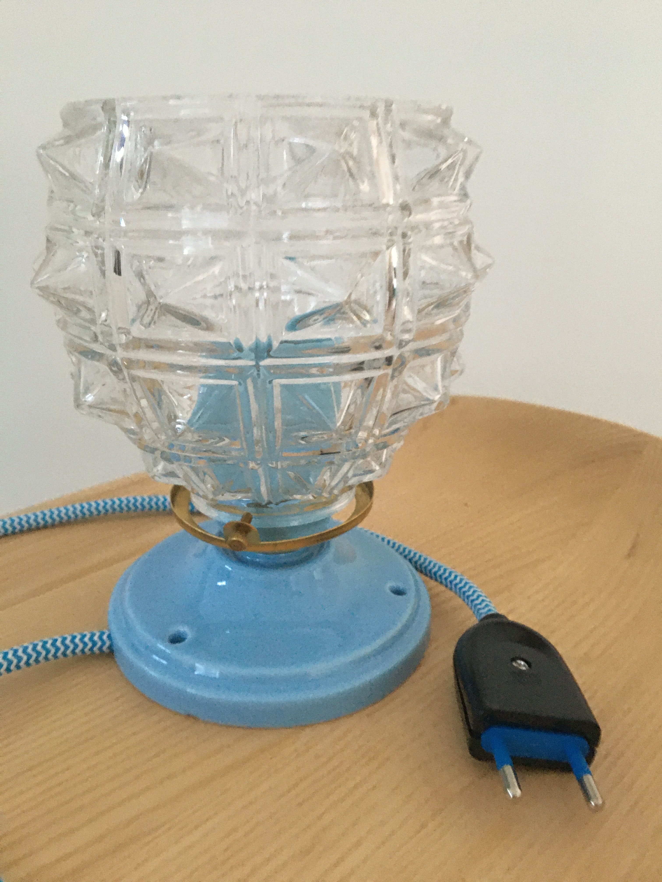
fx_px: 739
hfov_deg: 48.2
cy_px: 441
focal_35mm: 29
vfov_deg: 61.7
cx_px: 331
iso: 250
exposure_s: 1/17
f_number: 2.2
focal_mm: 4.15
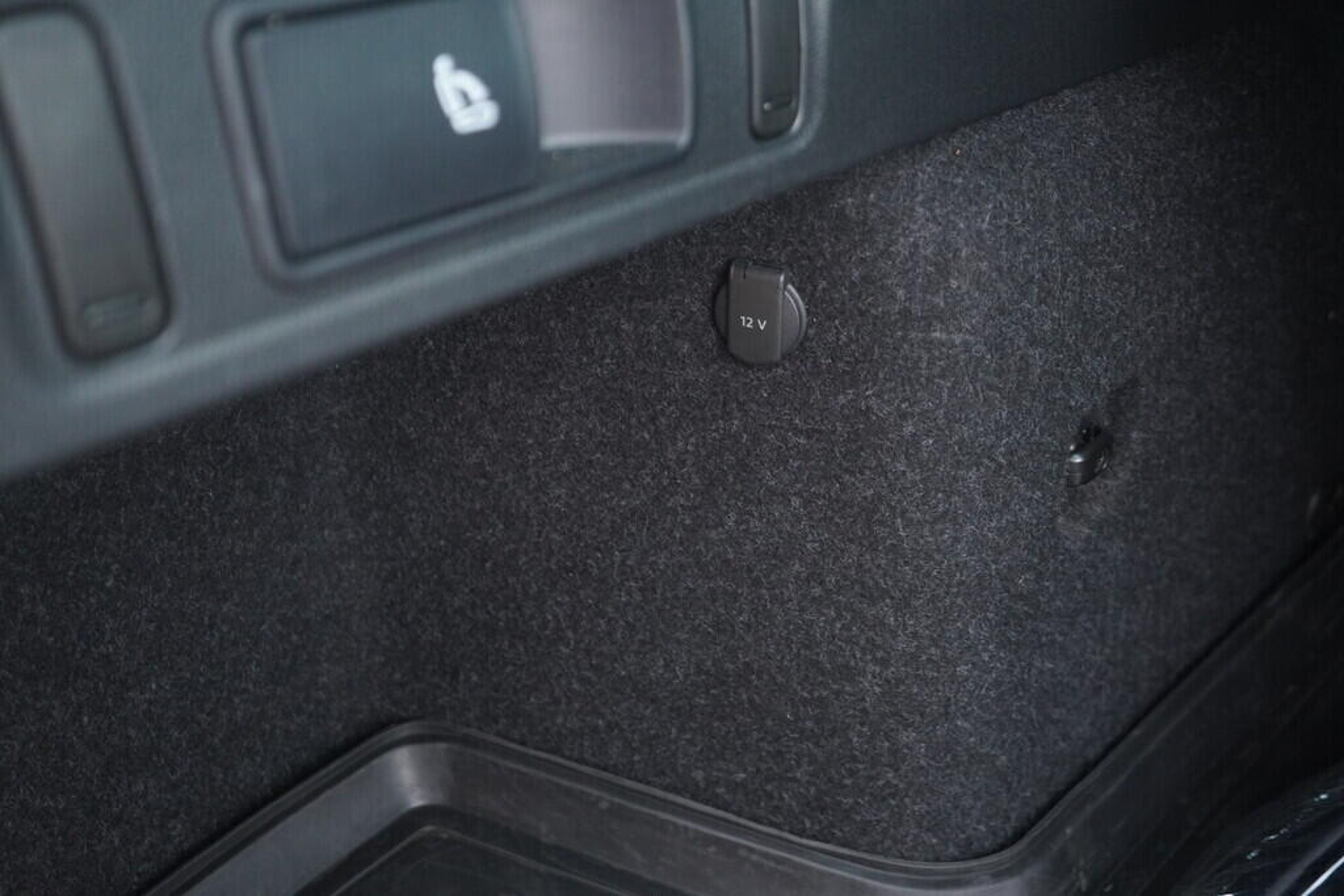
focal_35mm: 36
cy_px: 448
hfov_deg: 53.1
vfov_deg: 36.9
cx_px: 672
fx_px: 1344
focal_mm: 24
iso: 1250
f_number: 2.8
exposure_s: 1/40
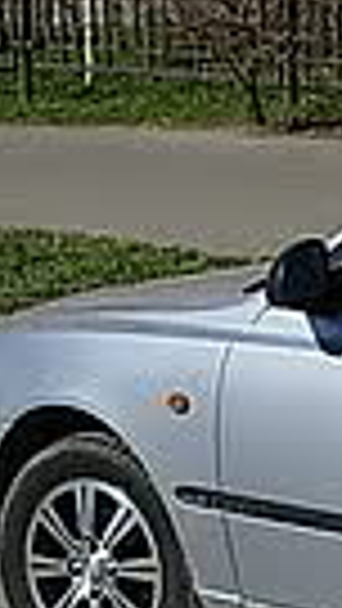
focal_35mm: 150
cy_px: 441
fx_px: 2417
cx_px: 734
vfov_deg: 14.3
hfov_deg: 7.7
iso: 50
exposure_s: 1/704
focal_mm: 6.3
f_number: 4.9
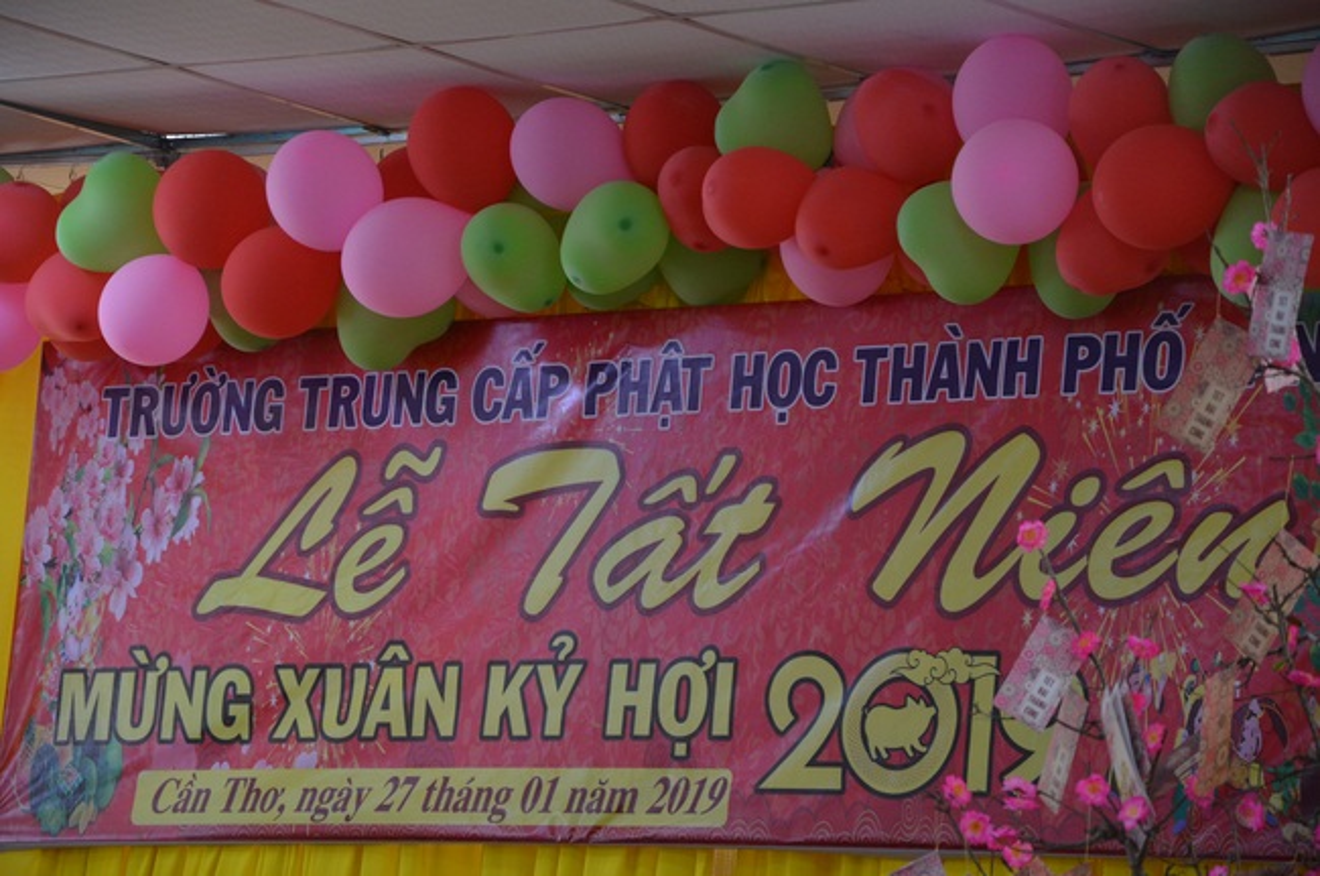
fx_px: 5765
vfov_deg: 8.7
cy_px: 438
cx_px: 660
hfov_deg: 13.1
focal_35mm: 158
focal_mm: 105
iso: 1000
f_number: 5.6
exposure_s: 1/125
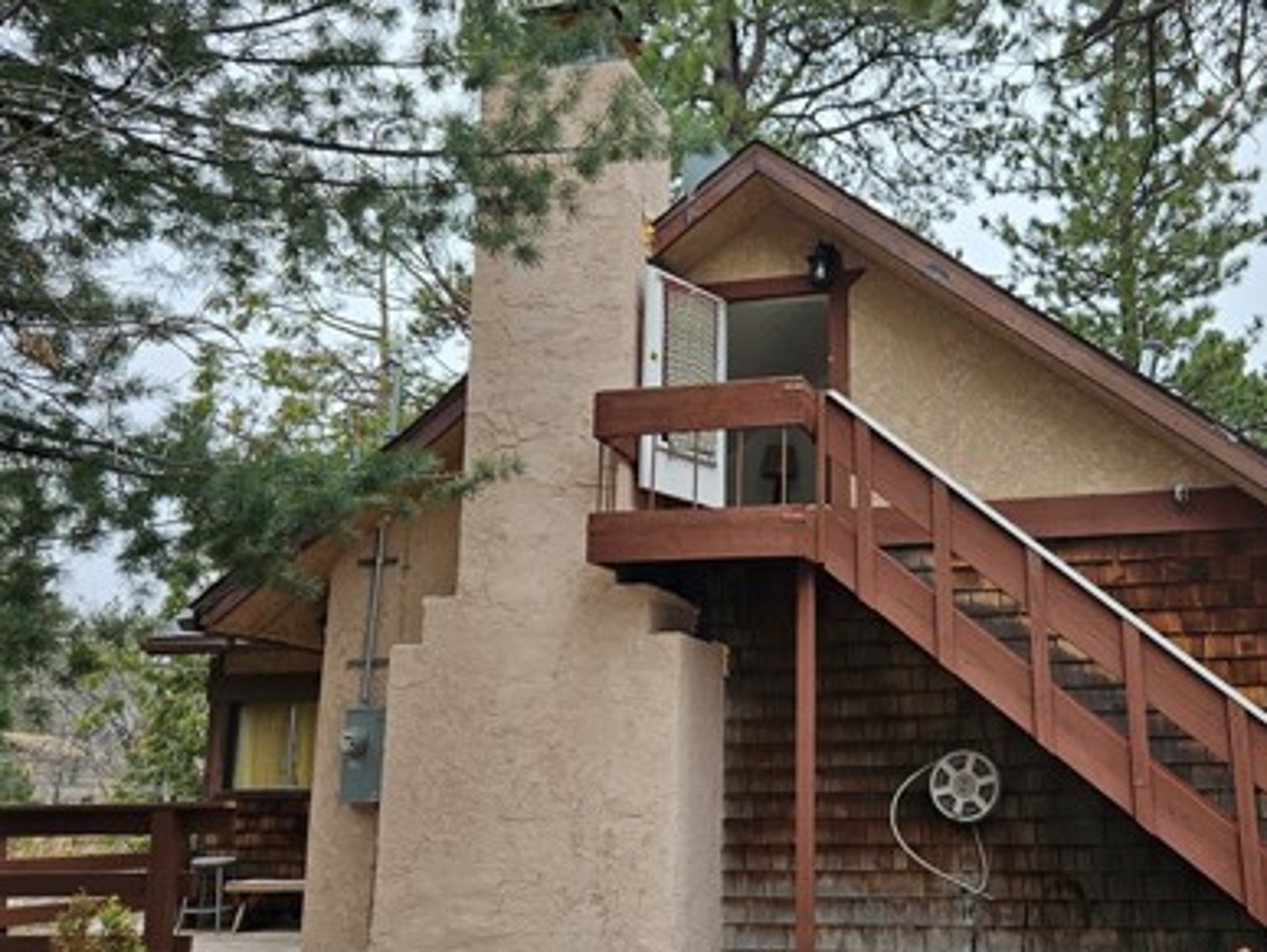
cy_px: 497
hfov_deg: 48.2
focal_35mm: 38
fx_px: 1392
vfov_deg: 37.8
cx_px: 838
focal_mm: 5.4
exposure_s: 1/391
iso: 25
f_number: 1.8
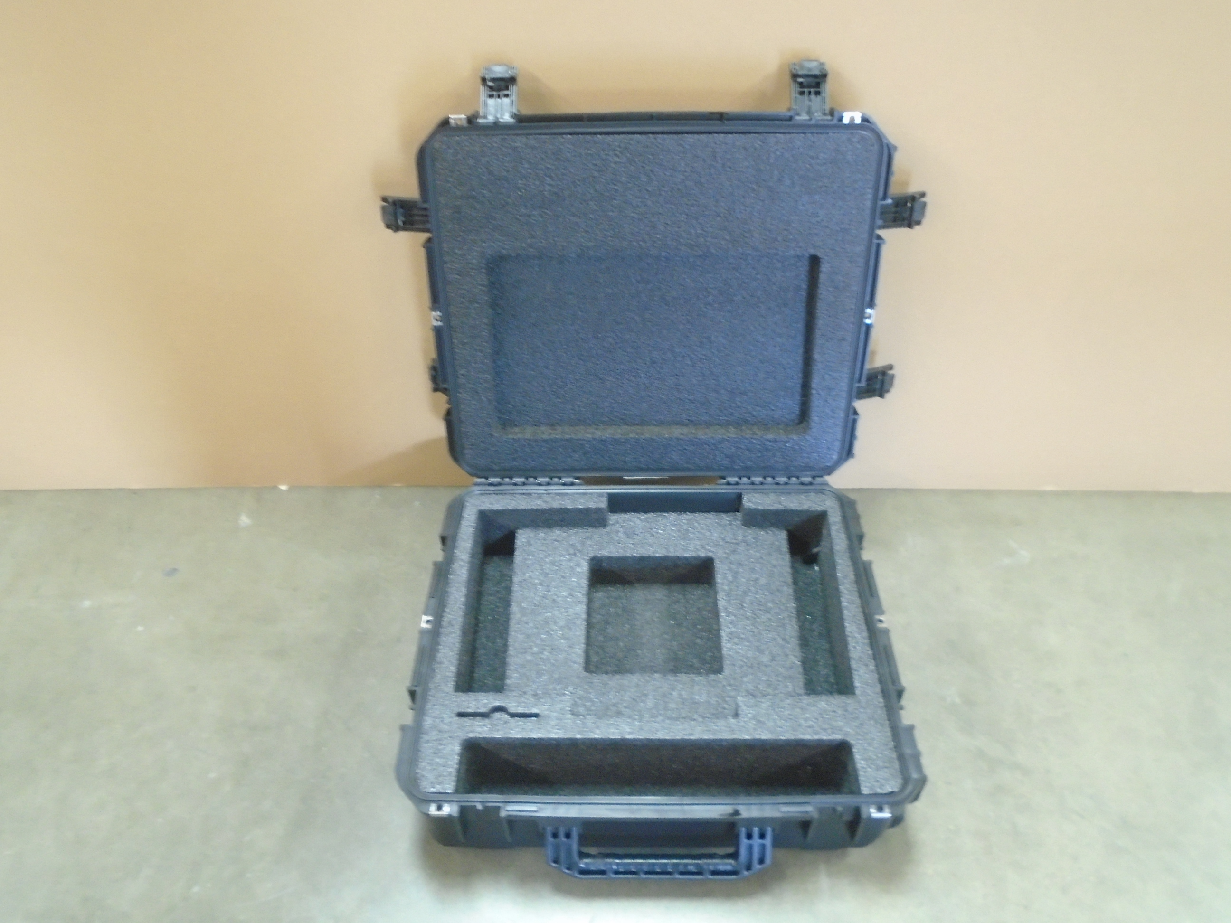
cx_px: 616
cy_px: 462
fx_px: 925
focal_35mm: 26
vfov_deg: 53.1
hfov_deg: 67.3
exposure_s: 1/8
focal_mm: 4.6
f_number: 3.2
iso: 400
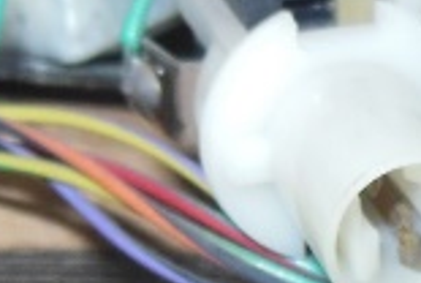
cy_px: 161
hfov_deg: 26.9
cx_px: 220
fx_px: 879
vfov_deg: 18.3
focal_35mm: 75
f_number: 6.4
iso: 125
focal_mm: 4.5
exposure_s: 1/30
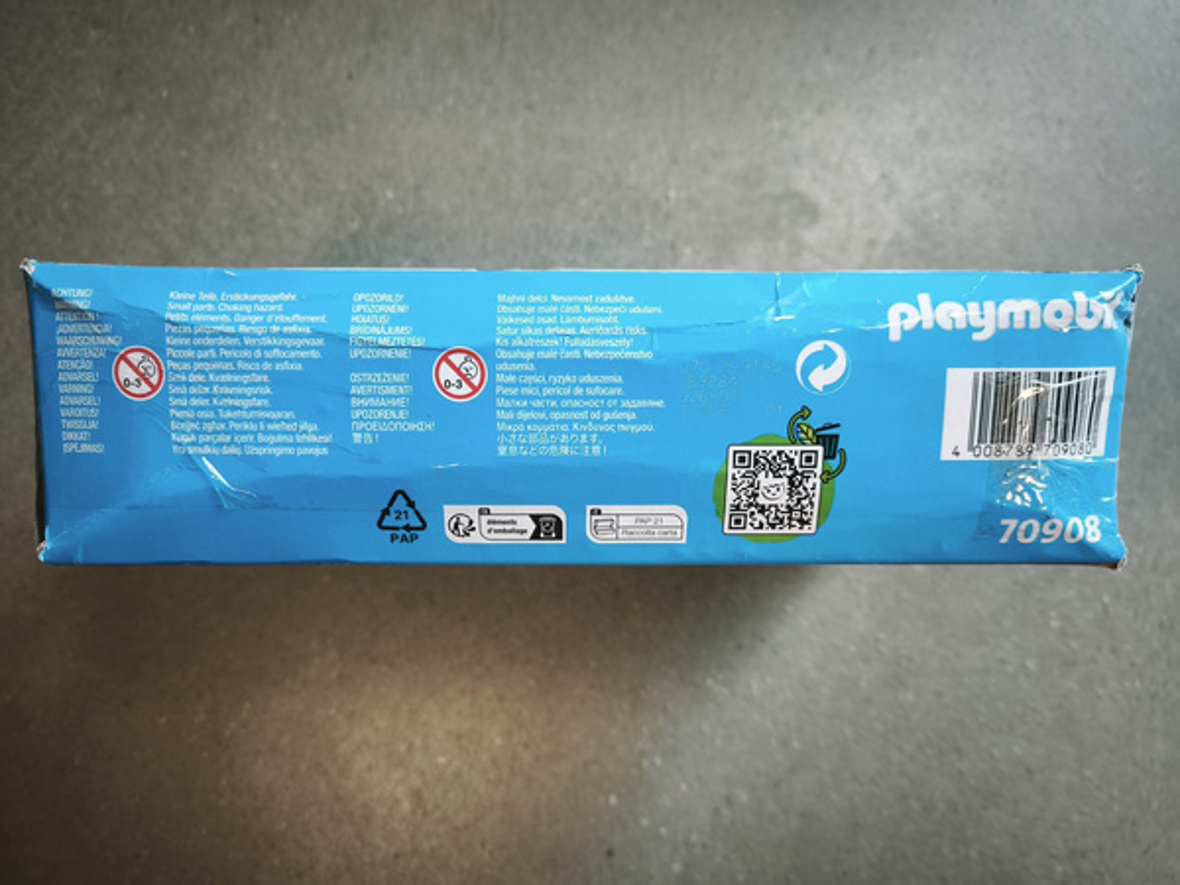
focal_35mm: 23
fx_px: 784
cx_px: 590
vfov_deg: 58.9
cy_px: 442
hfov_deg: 73.9
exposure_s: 1/100
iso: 250
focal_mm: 5.35
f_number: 1.7
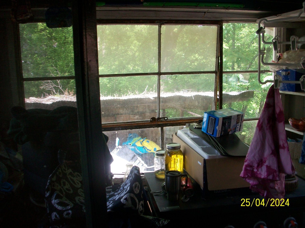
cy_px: 114
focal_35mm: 34
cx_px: 152
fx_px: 300
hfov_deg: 54.0
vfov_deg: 41.8
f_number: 2.8
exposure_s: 1/100
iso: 80
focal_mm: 5.7
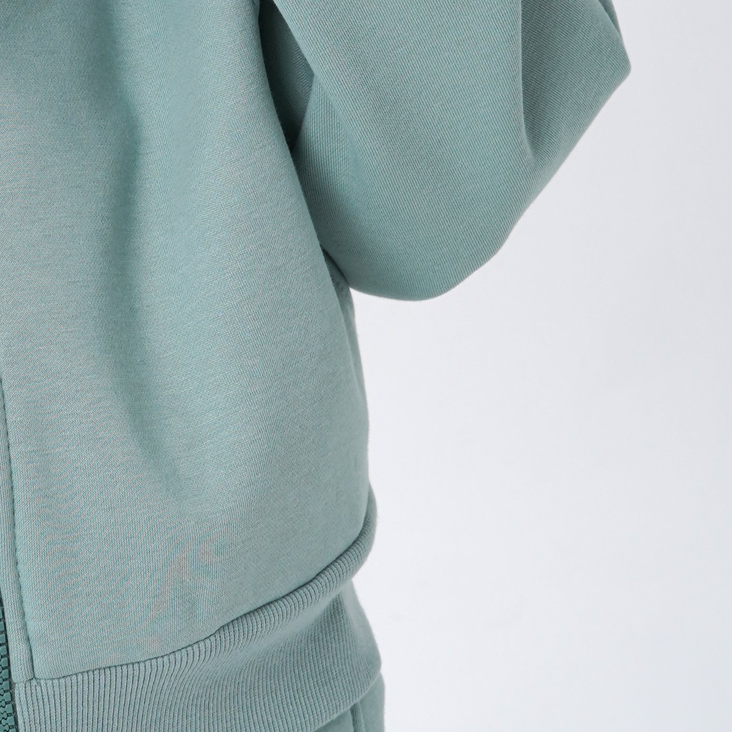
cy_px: 22
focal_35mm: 184
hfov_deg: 9.4
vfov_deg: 9.4
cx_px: -111
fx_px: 4402
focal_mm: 50
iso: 100
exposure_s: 1/160
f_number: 11
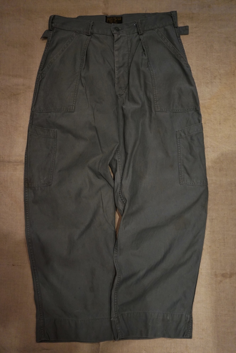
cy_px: 176
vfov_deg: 55.1
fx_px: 339
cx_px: 118
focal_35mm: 34
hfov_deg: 38.4
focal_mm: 23
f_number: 4
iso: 2500
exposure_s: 1/160
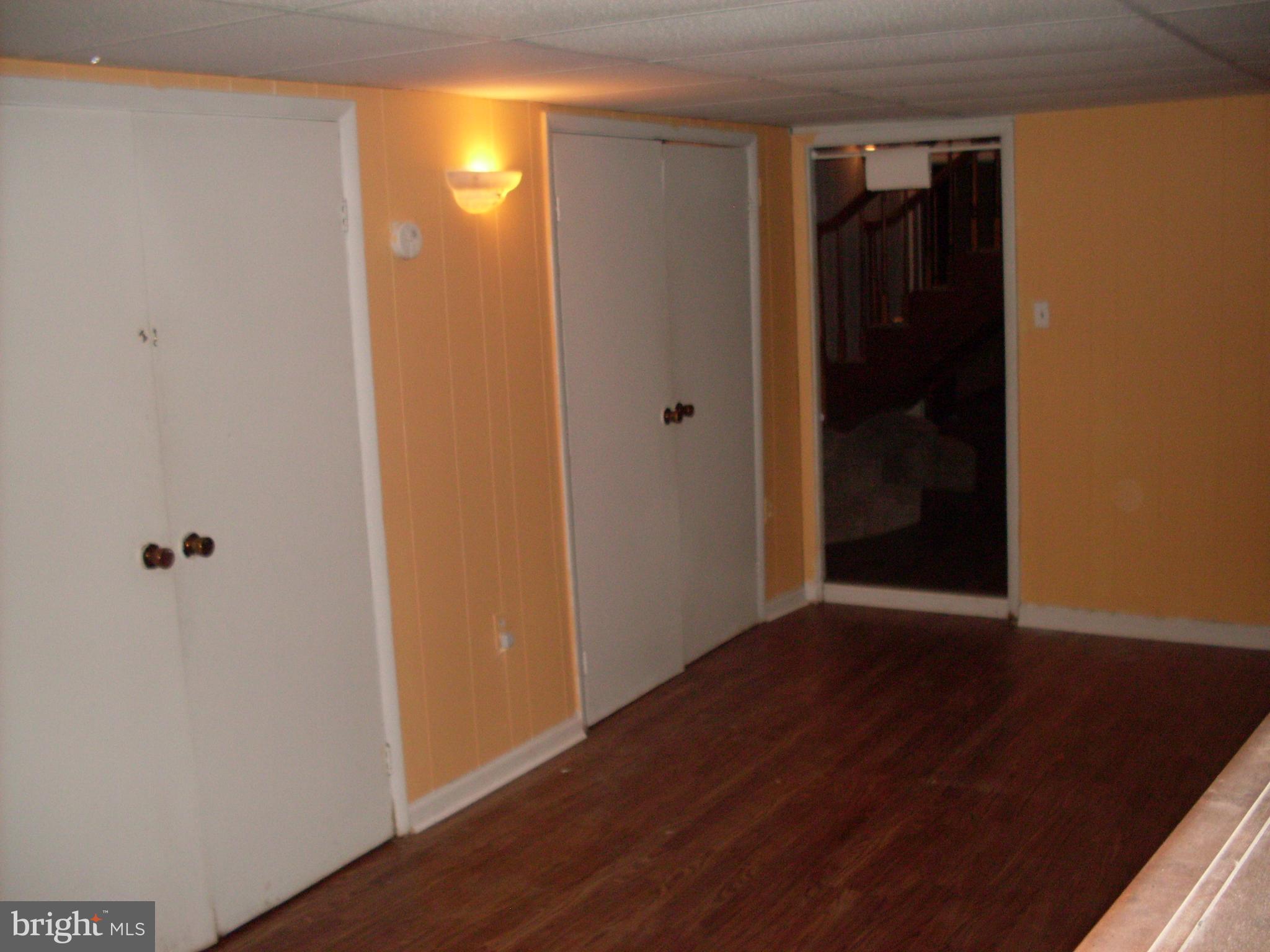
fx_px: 1394
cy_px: 476
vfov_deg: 37.7
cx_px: 635
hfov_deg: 49.0
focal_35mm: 38
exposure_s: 1/45
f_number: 2.8
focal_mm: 6.3
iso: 120
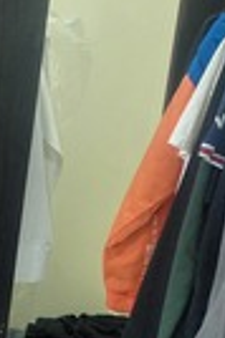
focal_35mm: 89
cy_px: 248
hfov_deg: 12.2
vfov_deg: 22.7
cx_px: -312
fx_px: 836
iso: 320
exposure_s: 1/60
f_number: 1.8
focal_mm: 4.69
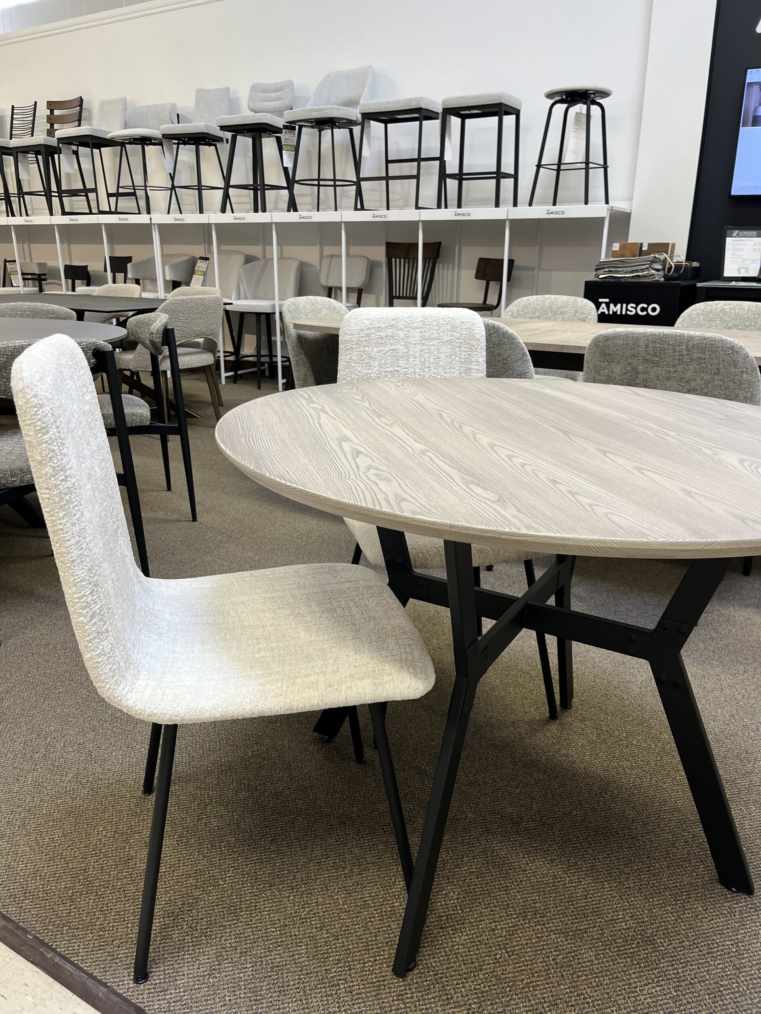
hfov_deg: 53.1
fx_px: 762
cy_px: 507
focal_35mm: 26
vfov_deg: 67.3
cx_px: 380
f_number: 1.6
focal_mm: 5.1
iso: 80
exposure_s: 1/60
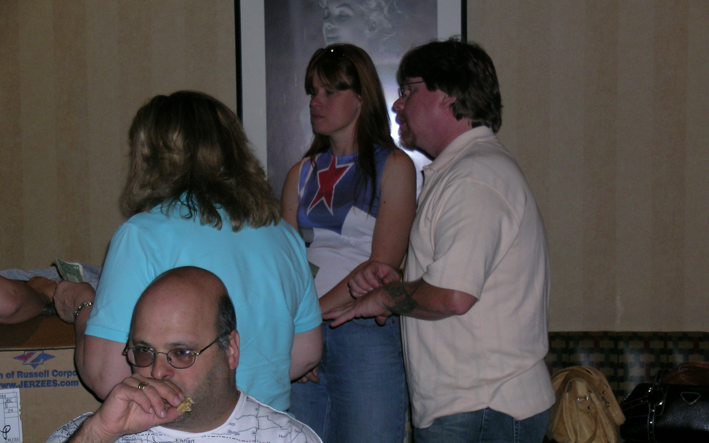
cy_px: 239
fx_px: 1546
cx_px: 354
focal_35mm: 80
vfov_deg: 16.3
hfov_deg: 25.8
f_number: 4
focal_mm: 15.6
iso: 100
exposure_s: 1/121
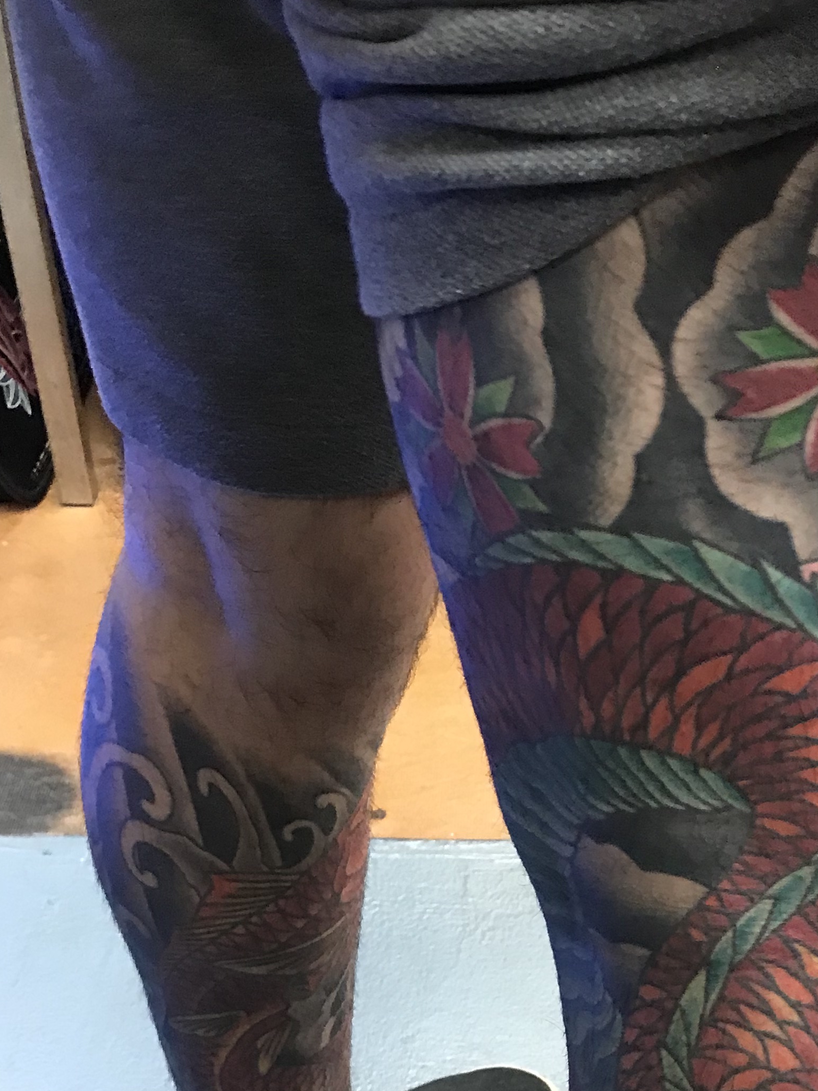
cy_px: 1069
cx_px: 718
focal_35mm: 55
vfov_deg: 32.4
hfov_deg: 25.8
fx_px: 1733
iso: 50
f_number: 1.8
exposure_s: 1/15
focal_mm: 3.99
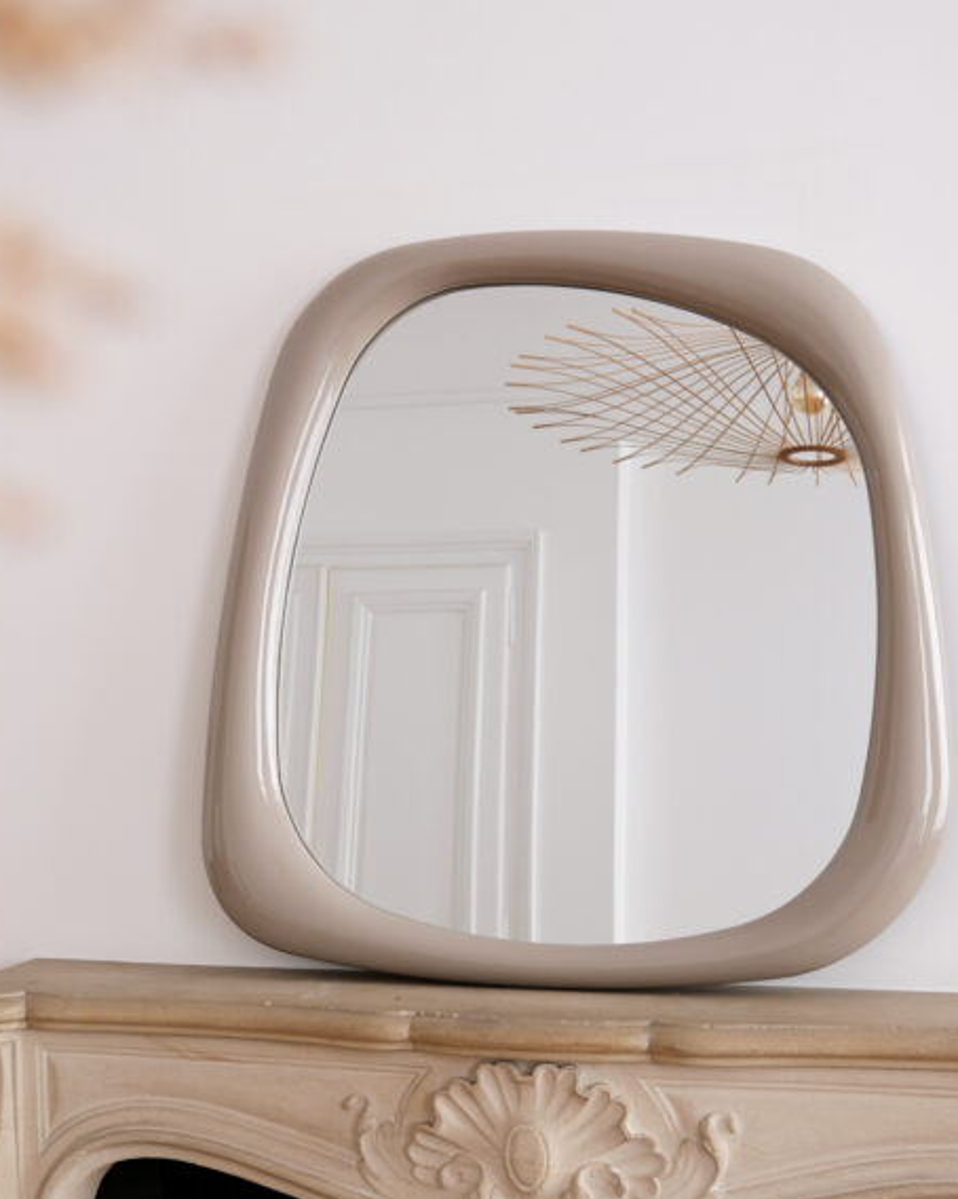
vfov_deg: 32.4
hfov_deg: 26.2
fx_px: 2057
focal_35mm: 58
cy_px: 726
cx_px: 435
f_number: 4
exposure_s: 1/40
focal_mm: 26
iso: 200
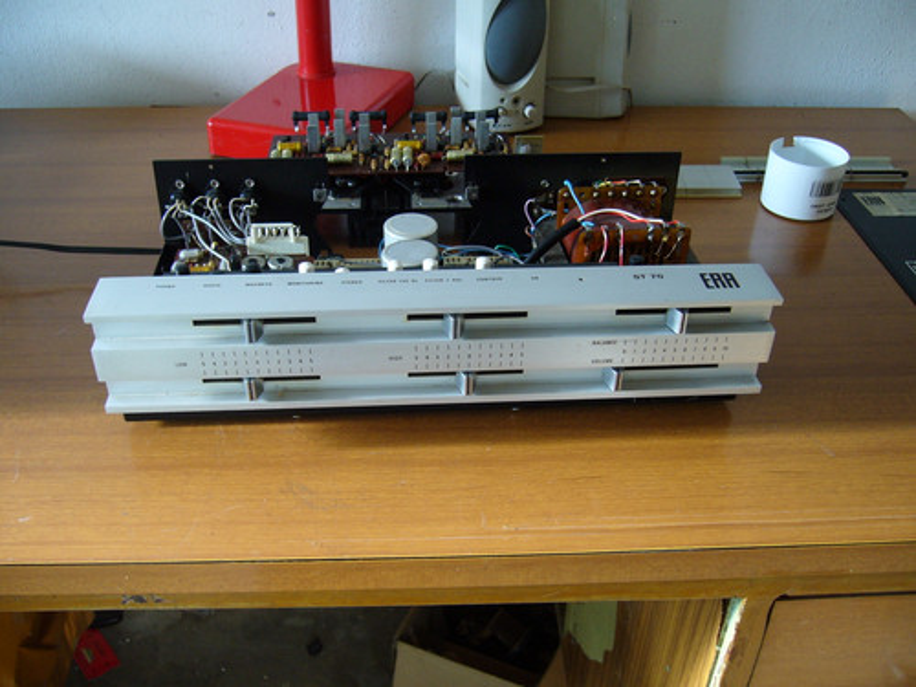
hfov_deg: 52.6
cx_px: 458
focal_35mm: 35
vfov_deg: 40.7
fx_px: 926
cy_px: 344
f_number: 2.8
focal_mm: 5.8
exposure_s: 1/20
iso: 100
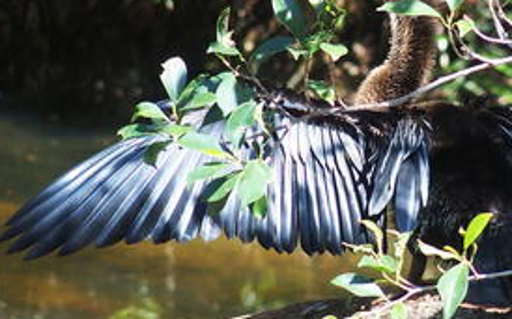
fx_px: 7281
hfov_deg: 4.0
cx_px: 338
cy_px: 93
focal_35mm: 522
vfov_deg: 2.5
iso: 100
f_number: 2.8
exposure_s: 1/400
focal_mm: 64.3
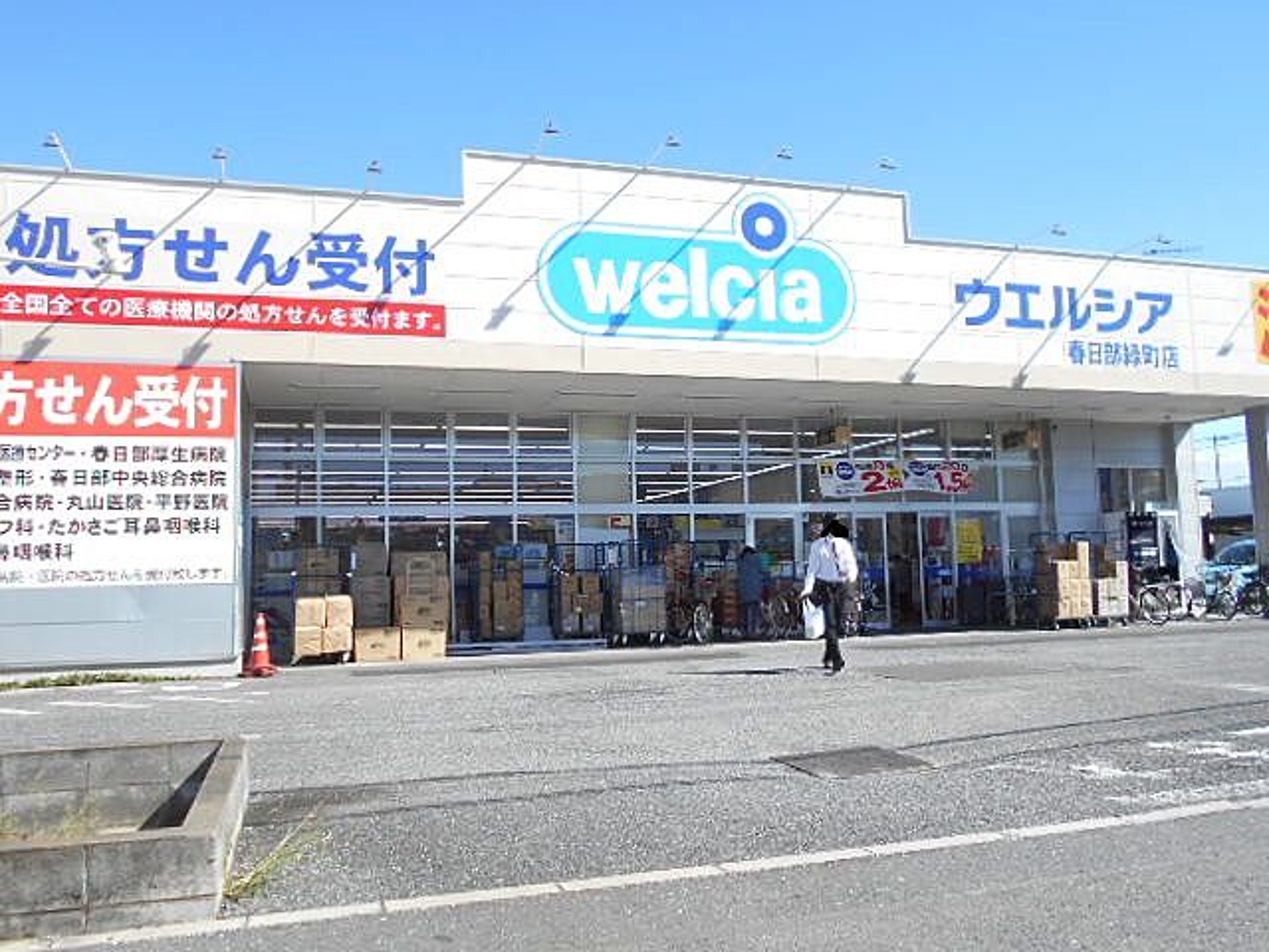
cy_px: 476
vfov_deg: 46.8
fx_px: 1100
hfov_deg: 60.0
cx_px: 634
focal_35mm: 30
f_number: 3.4
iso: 80
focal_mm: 5.1
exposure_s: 1/500
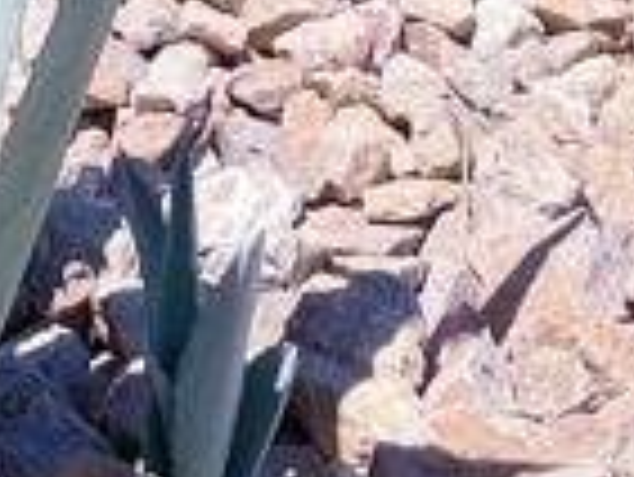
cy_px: -1026
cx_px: 162
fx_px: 3465
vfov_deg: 7.0
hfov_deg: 10.4
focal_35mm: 189
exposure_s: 1/3205
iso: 32
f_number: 1.6
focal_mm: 4.2
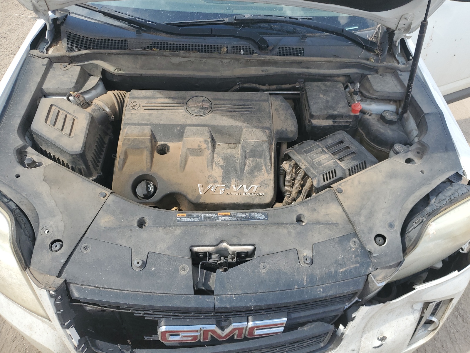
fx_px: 353
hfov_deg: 67.3
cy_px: 176
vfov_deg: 53.1
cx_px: 235
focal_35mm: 26
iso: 50
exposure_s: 1/769
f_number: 1.5
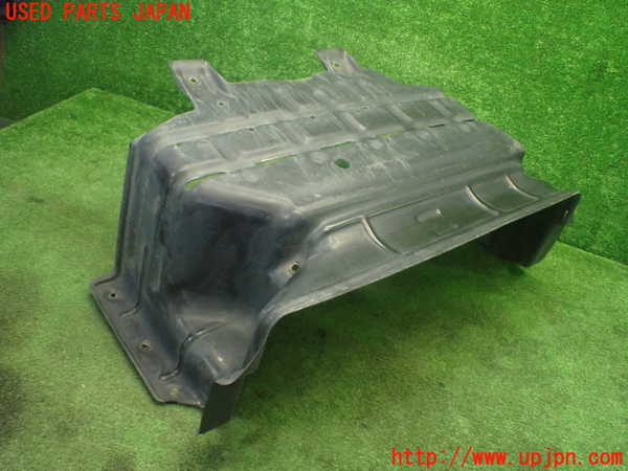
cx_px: 314
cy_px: 236
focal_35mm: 30
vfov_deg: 46.8
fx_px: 544
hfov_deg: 60.0
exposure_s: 1/100
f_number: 2.3
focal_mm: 5.4
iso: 800
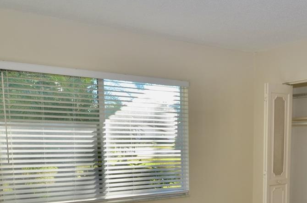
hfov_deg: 44.2
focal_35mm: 43
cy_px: 196
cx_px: 227
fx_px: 366
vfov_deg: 29.3
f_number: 5.6
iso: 125
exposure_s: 1/125
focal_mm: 12
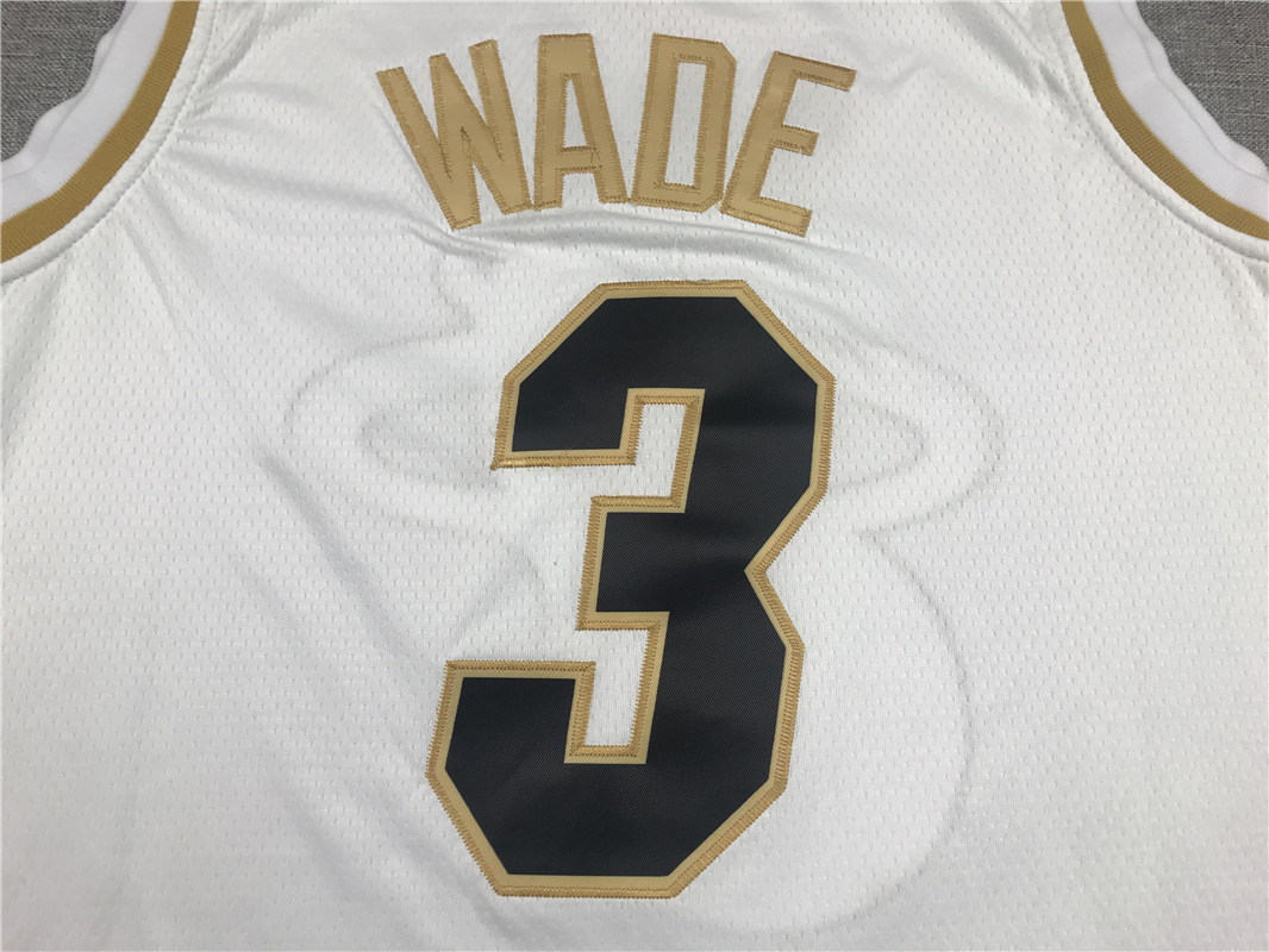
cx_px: 634
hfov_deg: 63.4
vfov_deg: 49.8
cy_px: 476
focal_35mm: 28
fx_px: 1027
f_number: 1.8
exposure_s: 1/100
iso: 20
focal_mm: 3.99
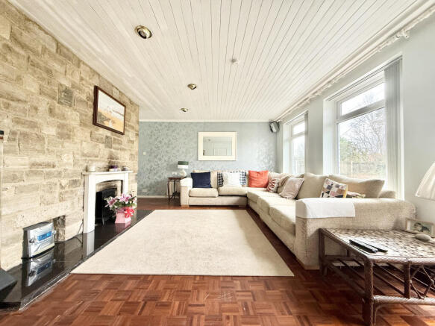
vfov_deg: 85.7
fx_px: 176
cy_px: 163
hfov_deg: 102.1
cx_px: 218
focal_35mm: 14
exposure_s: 1/99
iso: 200
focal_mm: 2.22
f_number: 2.2
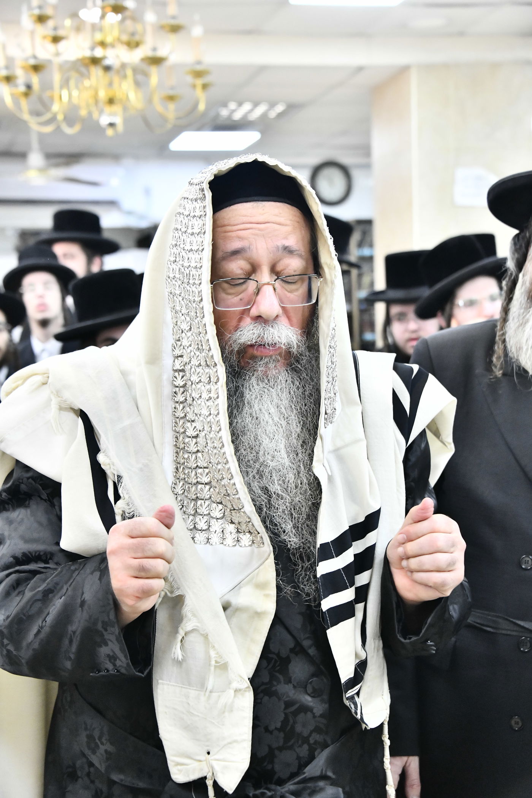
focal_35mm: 62
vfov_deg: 32.4
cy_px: 399
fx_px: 1374
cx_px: 266
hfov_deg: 21.9
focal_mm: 62
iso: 4000
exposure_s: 1/160
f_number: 5.6
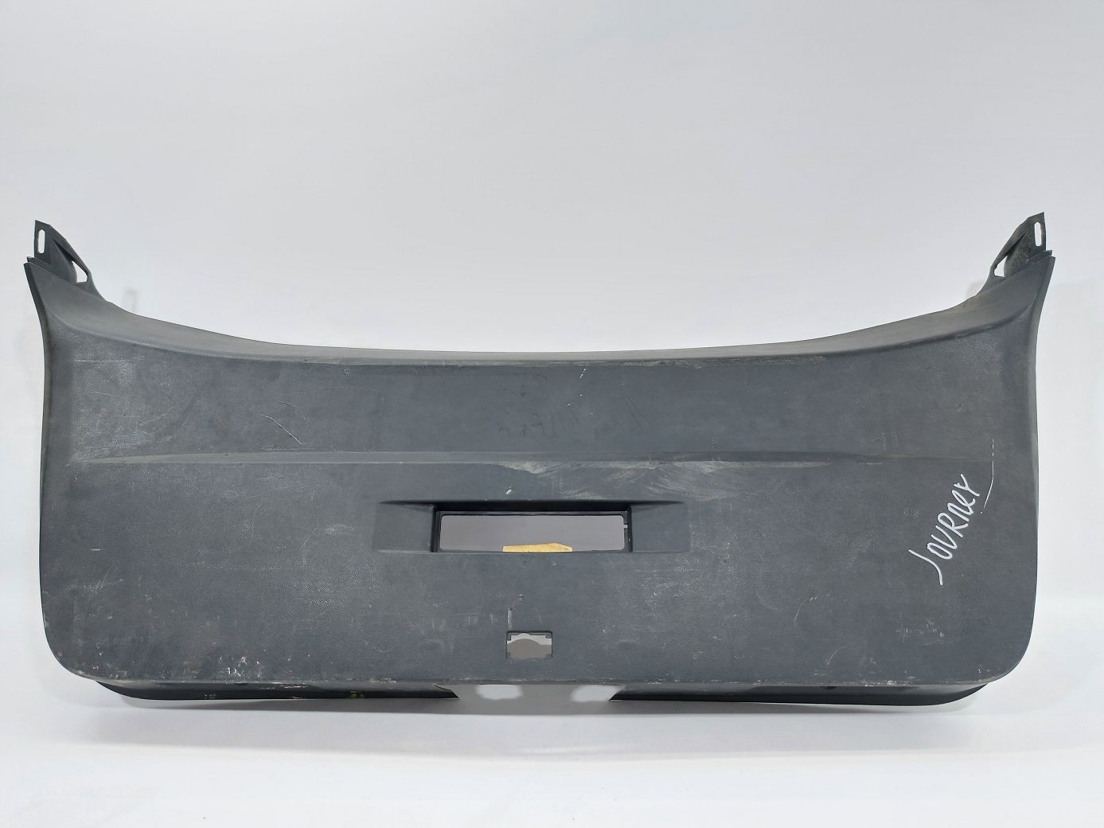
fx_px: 765
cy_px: 414
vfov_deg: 56.8
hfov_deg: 71.6
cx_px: 552
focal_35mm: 24
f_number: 1.8
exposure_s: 1/50
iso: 100
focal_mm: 5.23
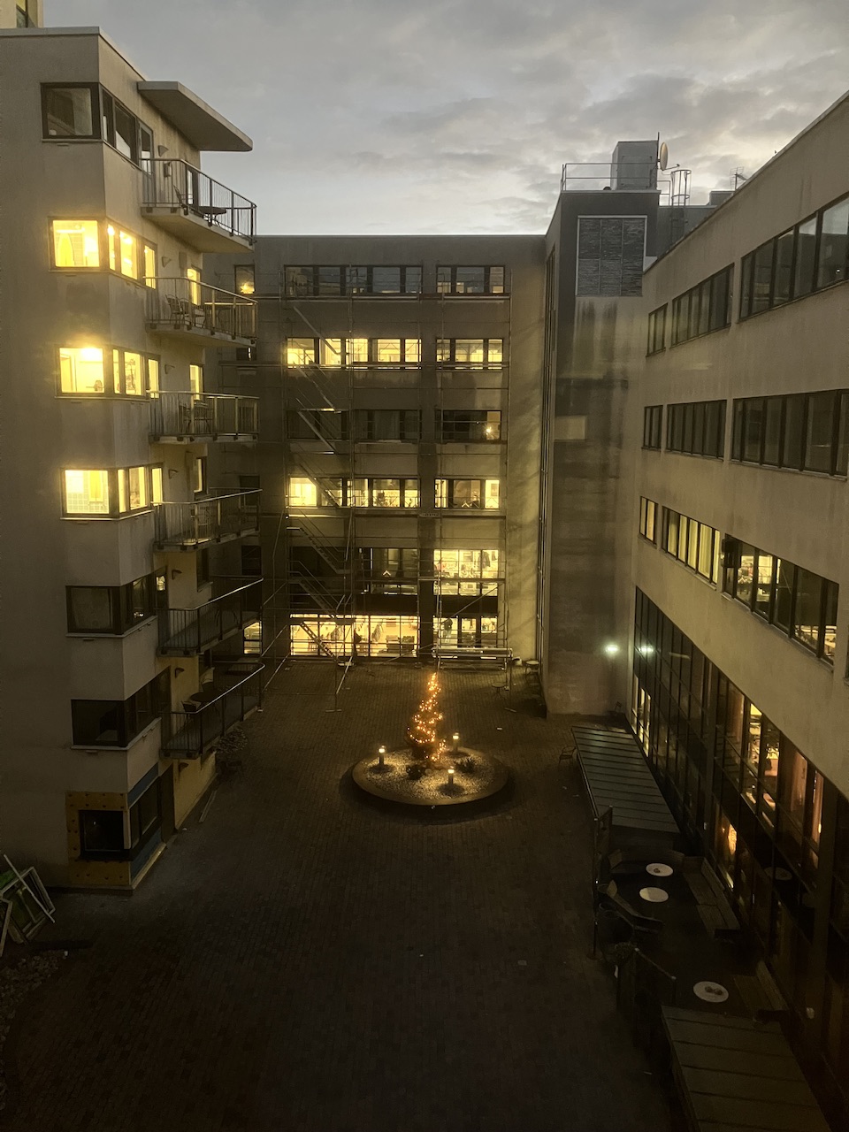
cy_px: 566
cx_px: 424
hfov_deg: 49.7
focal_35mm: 28
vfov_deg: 63.4
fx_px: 916
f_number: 1.8
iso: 640
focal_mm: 3.99
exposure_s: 1/24
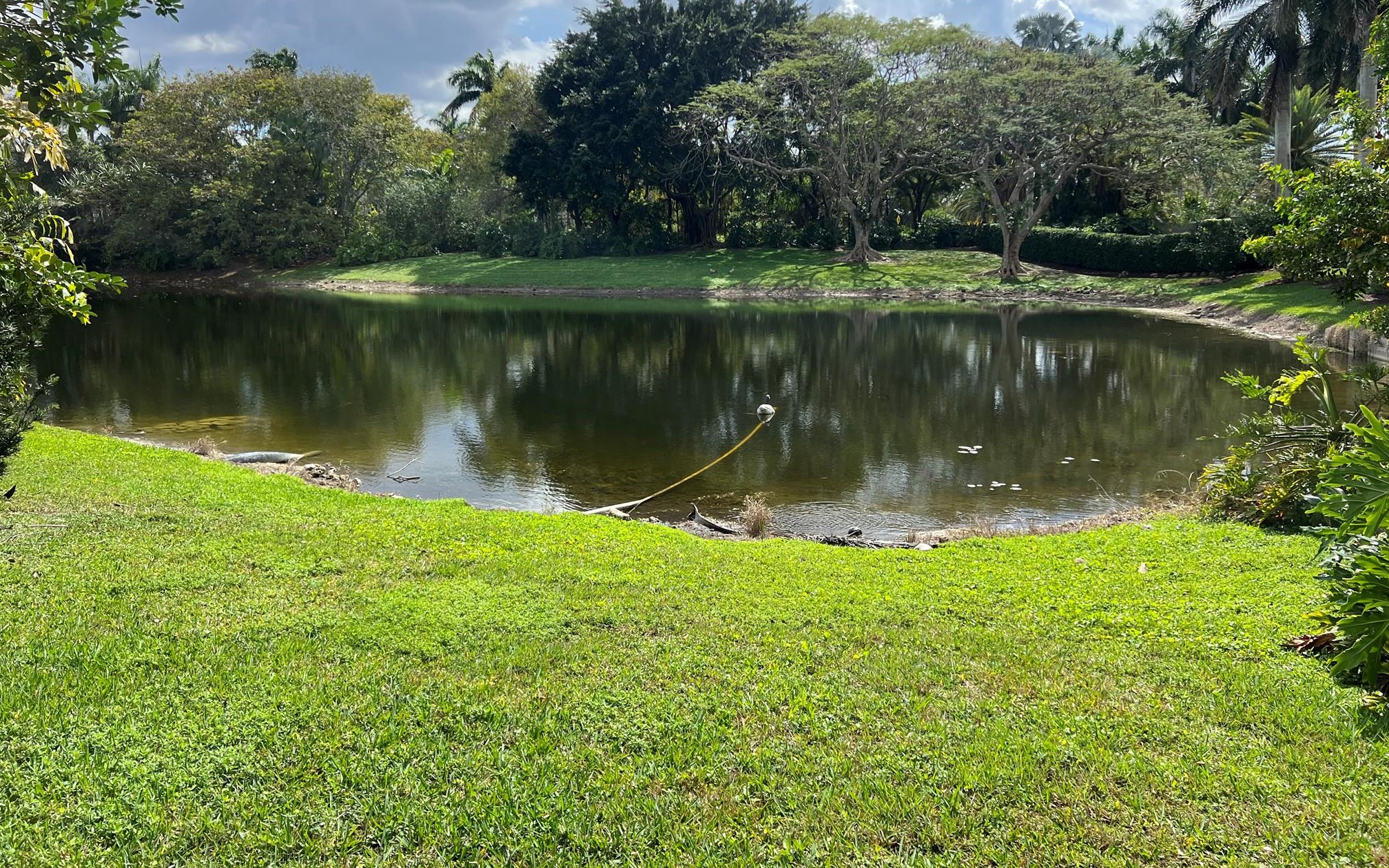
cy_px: 346
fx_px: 1060
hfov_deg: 66.5
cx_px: 692
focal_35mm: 28
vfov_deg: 44.3
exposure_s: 1/2695
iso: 50
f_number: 1.5
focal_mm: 5.7
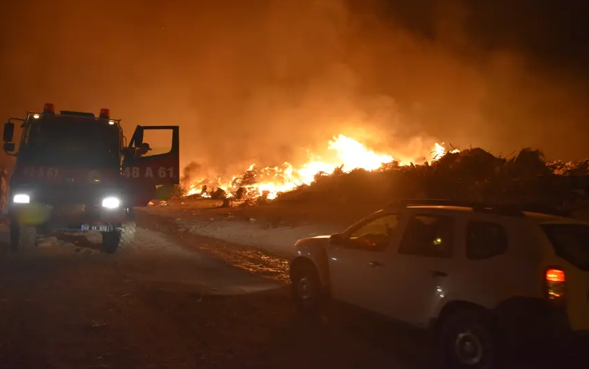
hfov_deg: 66.5
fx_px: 450
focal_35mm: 28
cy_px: 178
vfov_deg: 44.6
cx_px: 292
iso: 1400
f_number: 4
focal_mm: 18
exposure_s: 1/60
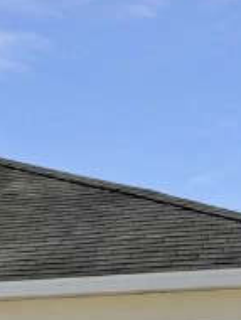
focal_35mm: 156
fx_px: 1445
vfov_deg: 12.1
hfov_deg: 9.0
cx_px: -248
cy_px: 463
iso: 20
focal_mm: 3
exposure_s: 1/4785
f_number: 1.8
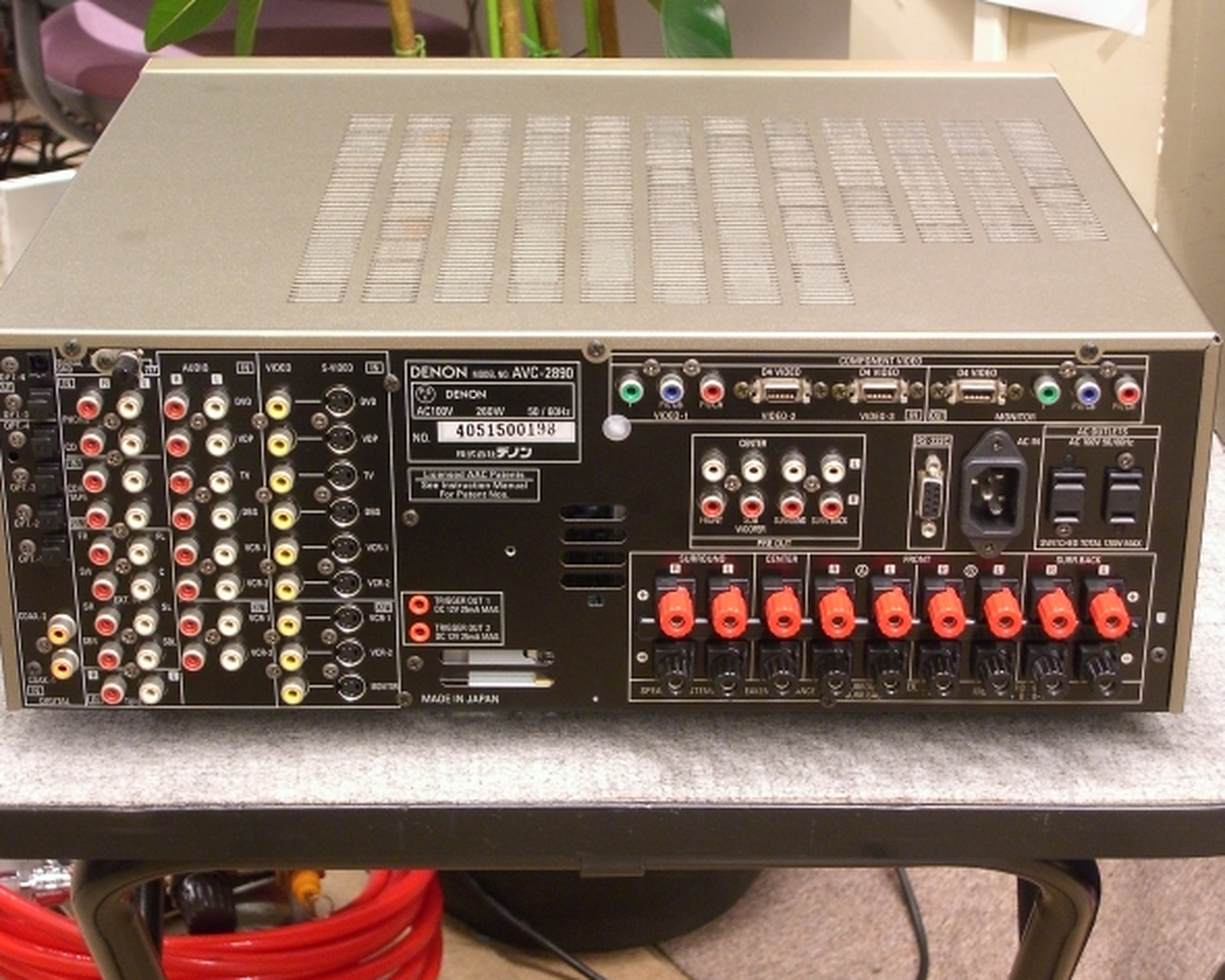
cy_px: 490
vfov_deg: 21.3
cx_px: 602
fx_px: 2610
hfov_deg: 26.4
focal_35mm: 72
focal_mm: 14.2
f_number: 4
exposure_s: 1/6
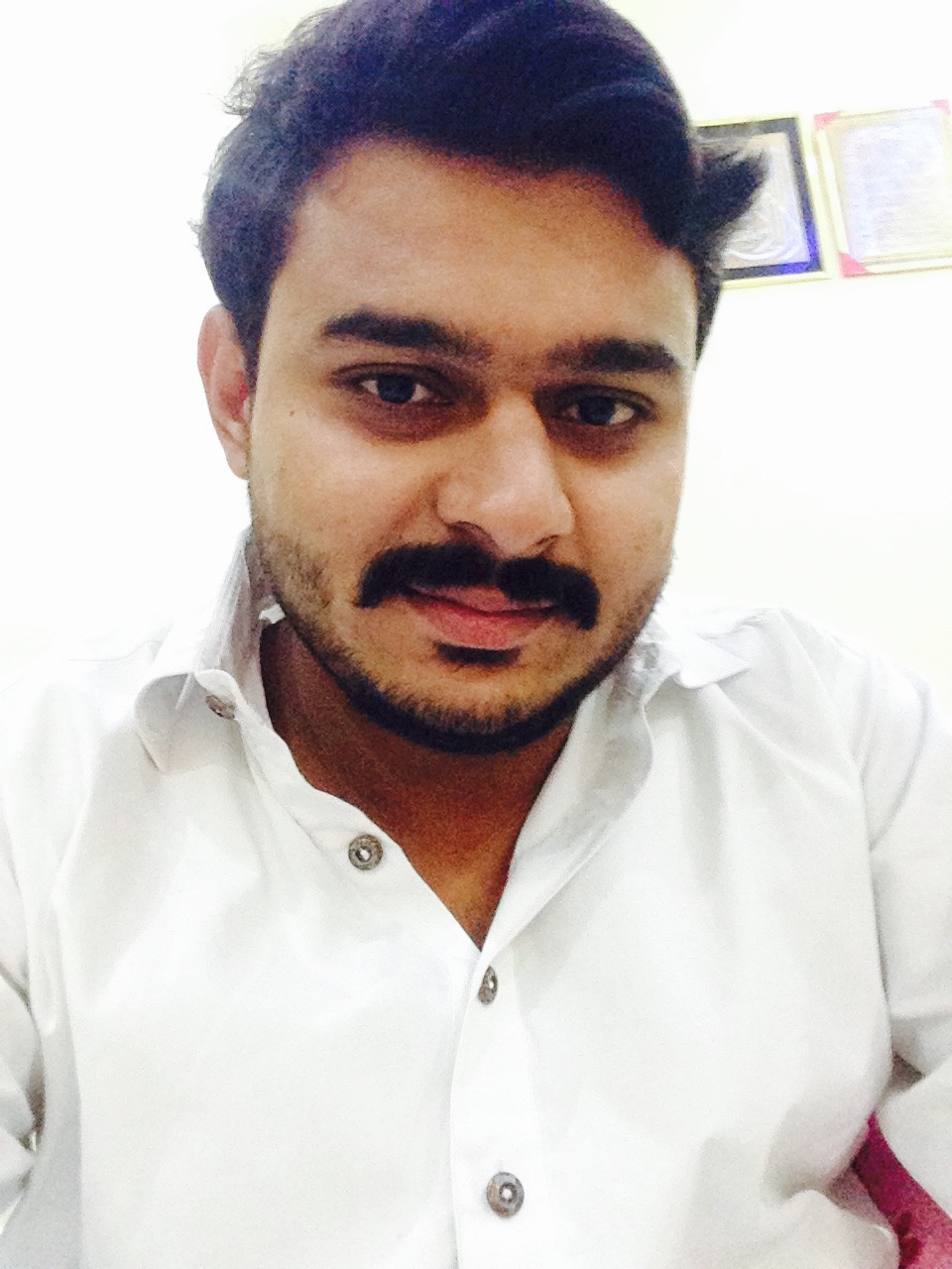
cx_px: 476
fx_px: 1210
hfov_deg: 42.9
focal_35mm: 33
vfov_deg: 55.4
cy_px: 634
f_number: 2.4
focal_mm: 2.15
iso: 400
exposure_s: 1/20
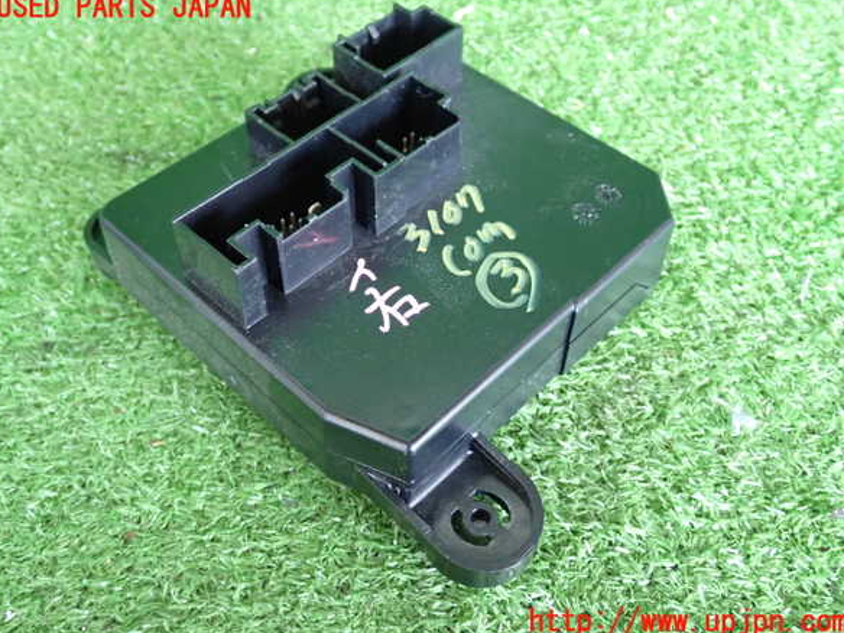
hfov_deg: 50.1
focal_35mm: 37
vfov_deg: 38.7
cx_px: 422
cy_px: 315
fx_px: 902
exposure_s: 1/50
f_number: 2.5
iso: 1000
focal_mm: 6.37
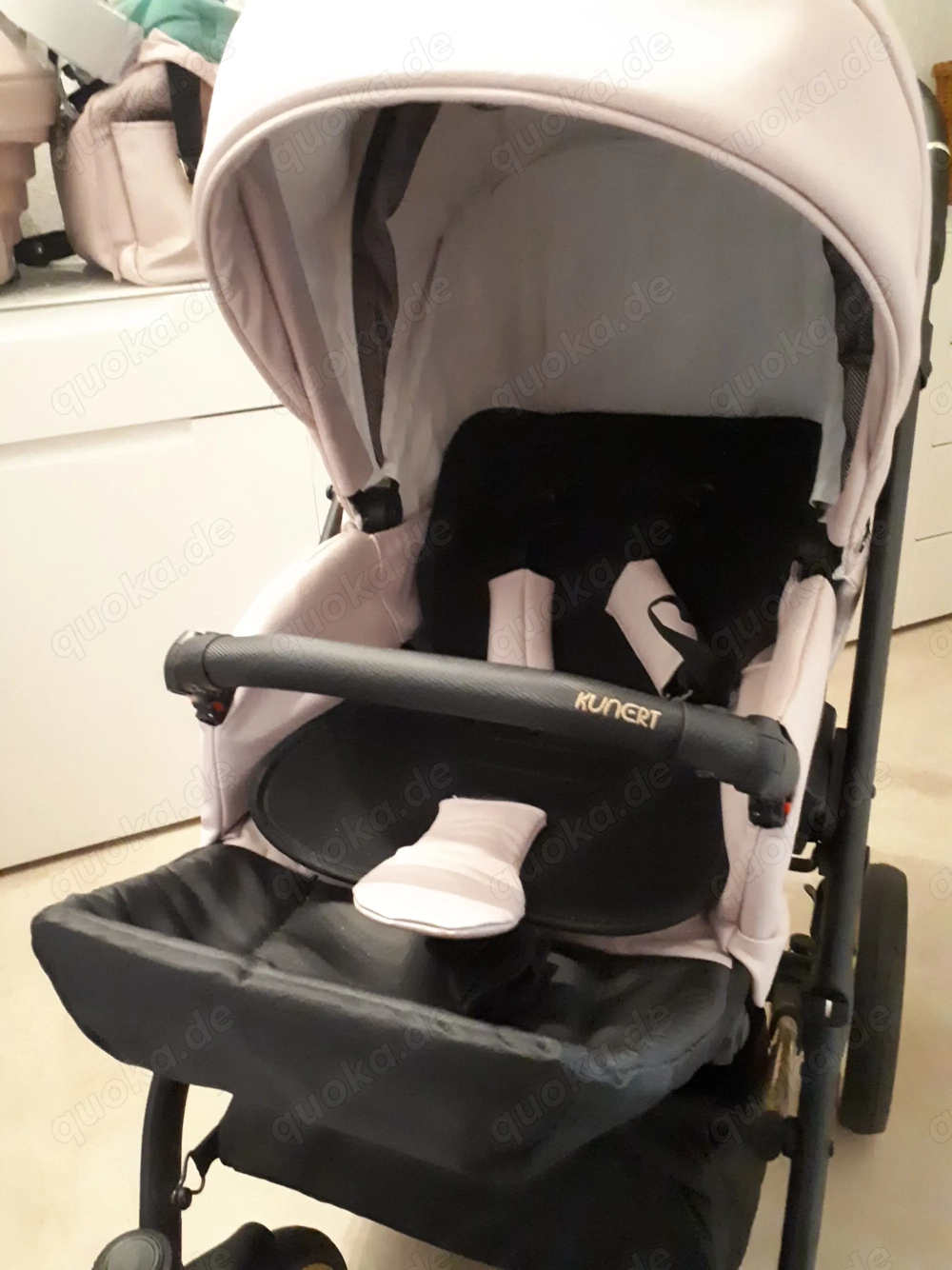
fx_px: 990
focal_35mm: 27
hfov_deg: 51.3
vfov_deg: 65.3
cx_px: 476
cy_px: 635
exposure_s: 1/17
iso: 1250
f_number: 1.9
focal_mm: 3.6
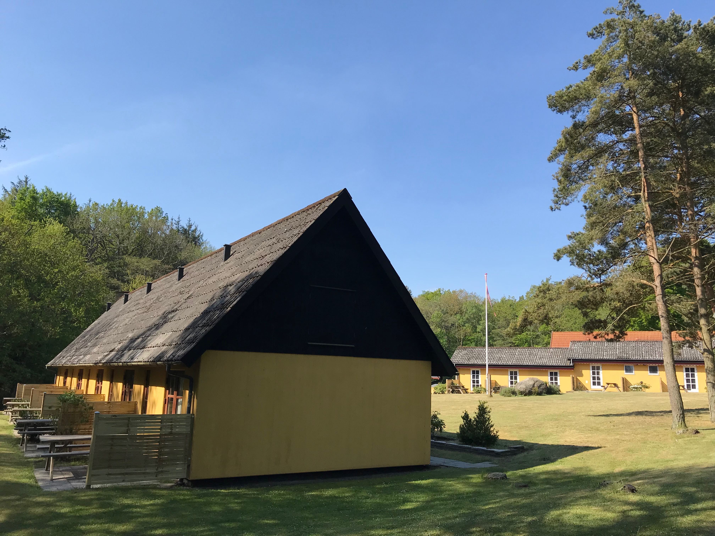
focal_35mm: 28
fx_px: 578
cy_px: 268
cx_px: 358
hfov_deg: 63.4
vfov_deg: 49.7
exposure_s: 1/1546
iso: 20
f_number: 1.8
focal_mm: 3.99
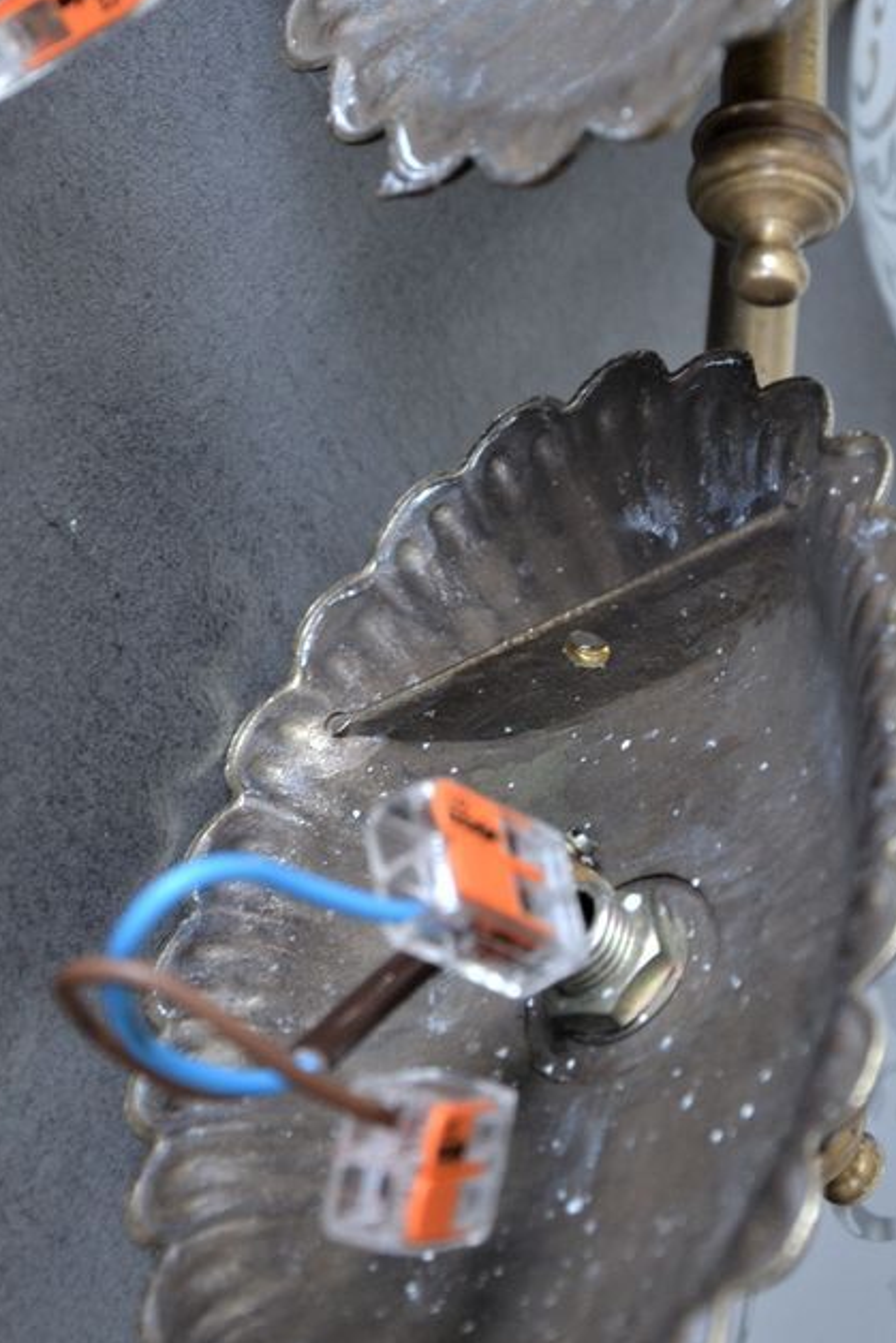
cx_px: 721
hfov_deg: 13.9
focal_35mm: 98
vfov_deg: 20.6
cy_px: 325
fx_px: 3656
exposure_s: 1/80
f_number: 4.5
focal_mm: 38
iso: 400
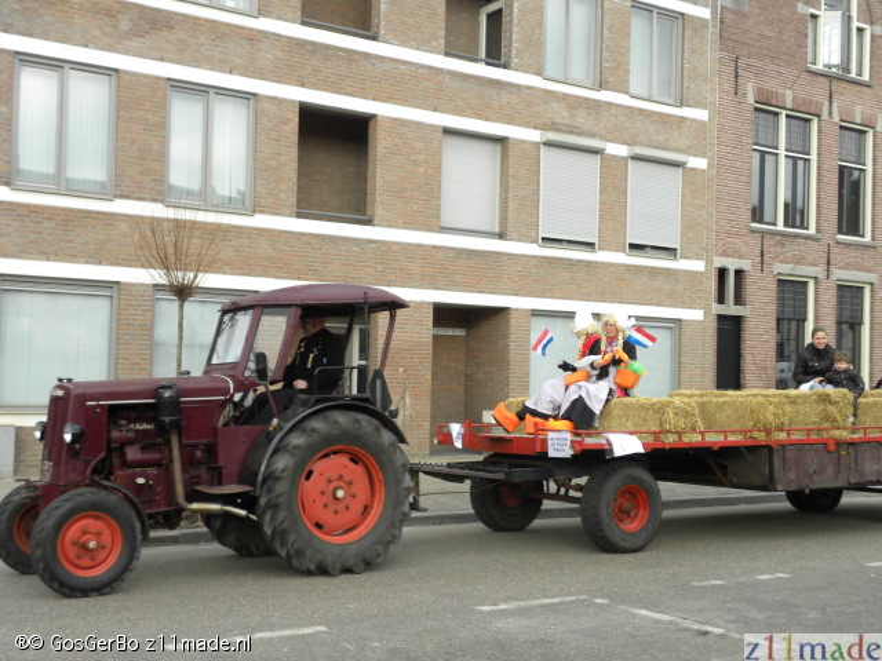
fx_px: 1172
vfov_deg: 31.5
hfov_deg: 41.2
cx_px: 441
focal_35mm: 46
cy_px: 330
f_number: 3.5
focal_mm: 8.2
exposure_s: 1/165
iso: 64
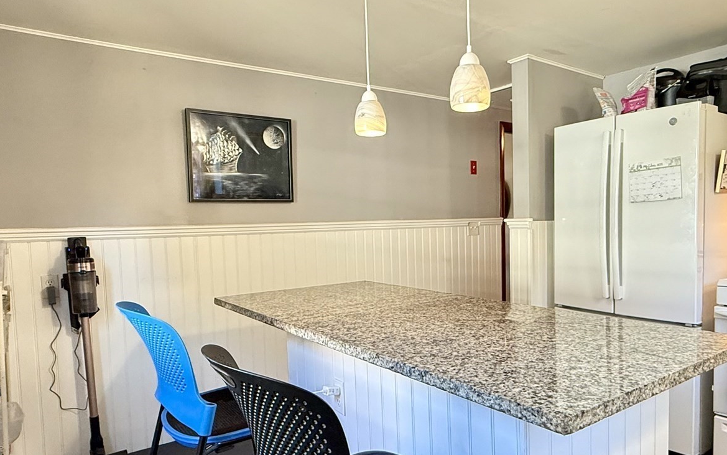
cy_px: 253
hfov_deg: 70.0
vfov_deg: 47.5
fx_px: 515
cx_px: 416
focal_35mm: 26
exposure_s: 1/60
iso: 500
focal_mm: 2.22
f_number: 2.2
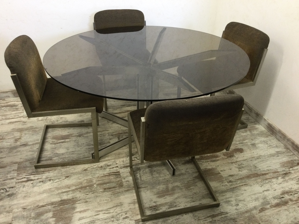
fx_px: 268
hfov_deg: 58.4
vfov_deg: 45.4
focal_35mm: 31
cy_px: 112
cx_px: 150
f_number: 2.4
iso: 100
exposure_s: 1/33
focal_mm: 3.3
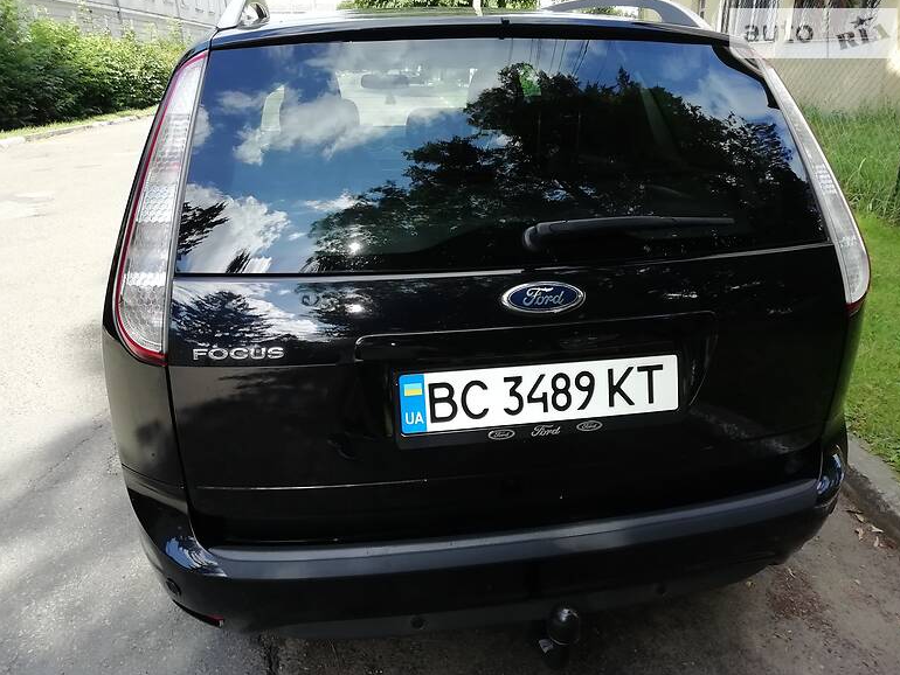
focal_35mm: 27
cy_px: 345
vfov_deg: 51.4
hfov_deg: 65.3
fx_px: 702
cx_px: 448
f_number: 2.2
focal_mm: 3.5
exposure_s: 1/332
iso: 50
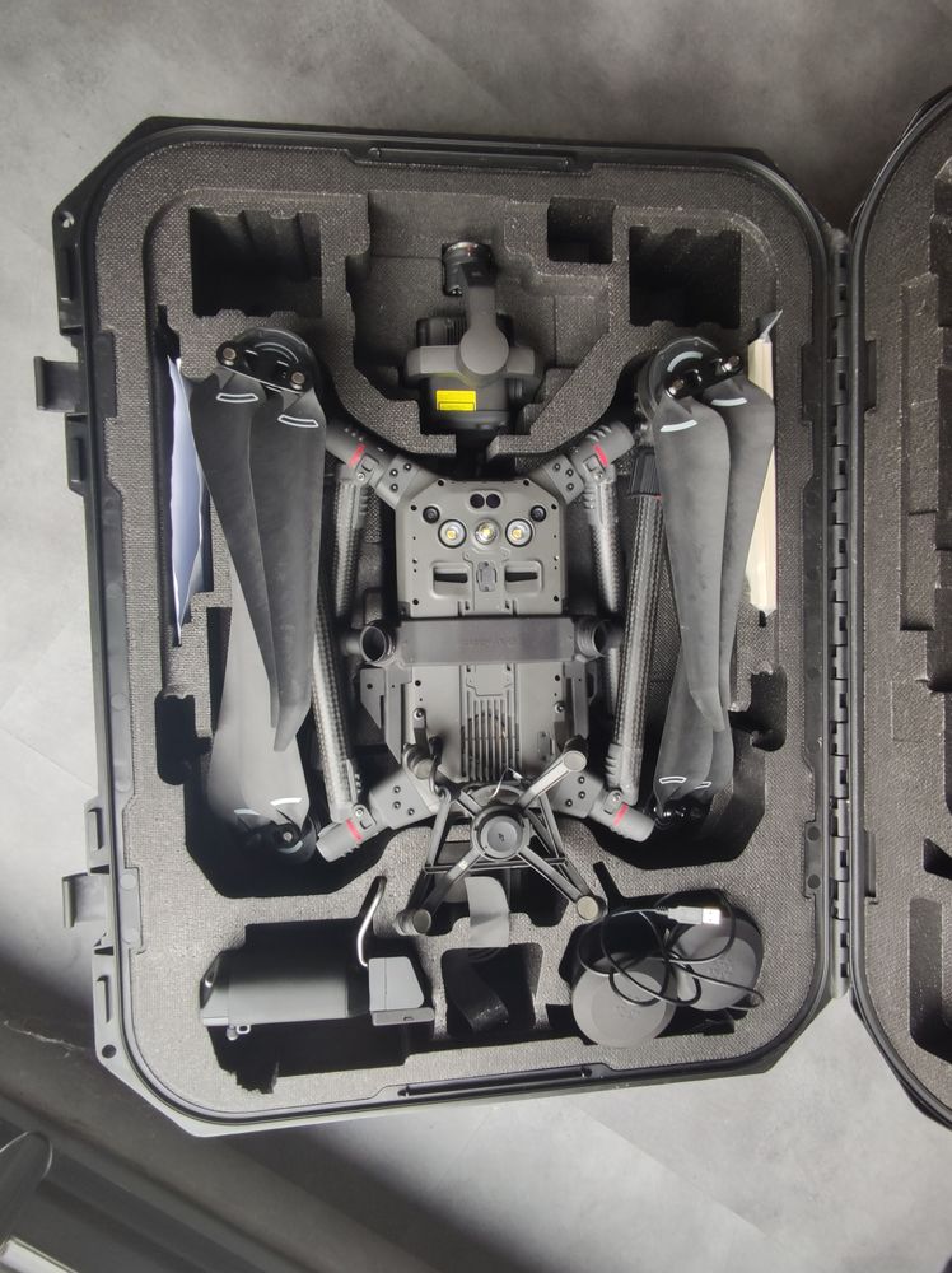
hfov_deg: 78.0
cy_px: 636
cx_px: 476
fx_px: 588
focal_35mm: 16
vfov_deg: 94.6
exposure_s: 1/33
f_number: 2.2
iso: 373
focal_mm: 2.35
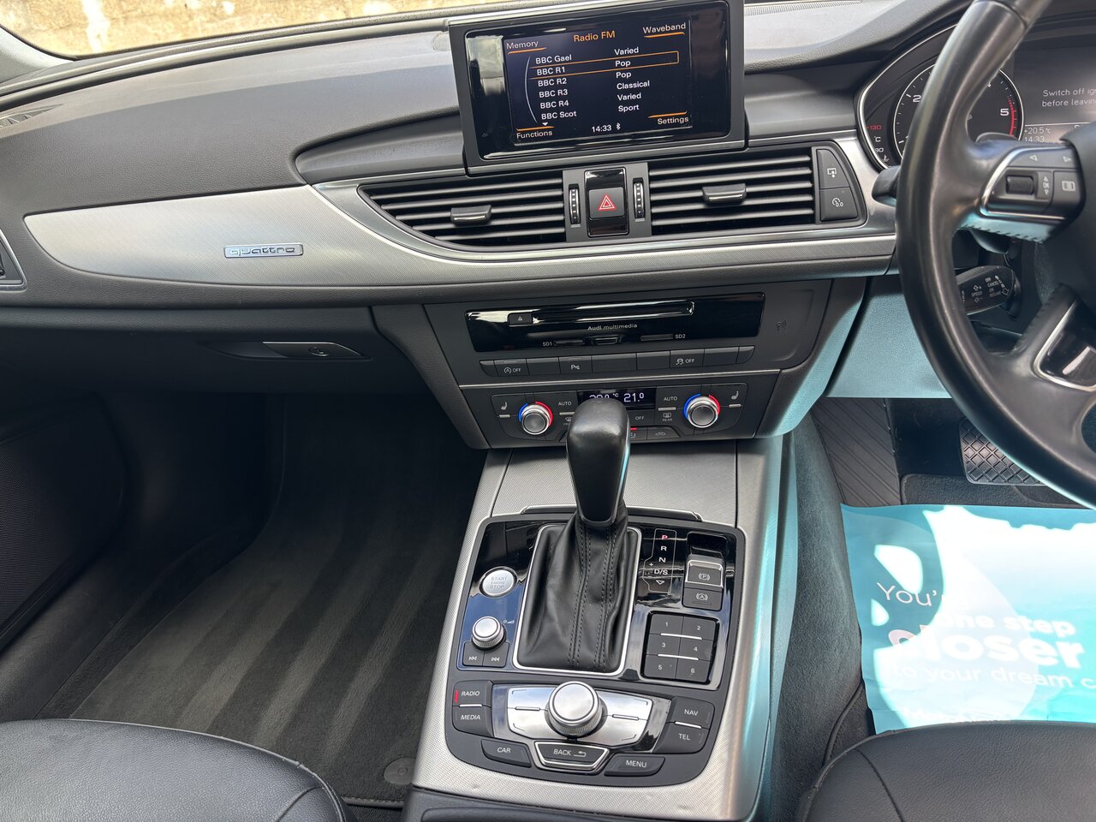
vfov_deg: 53.1
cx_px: 548
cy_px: 411
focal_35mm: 26
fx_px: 823
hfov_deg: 67.3
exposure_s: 1/121
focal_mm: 5.96
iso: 40
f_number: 1.6
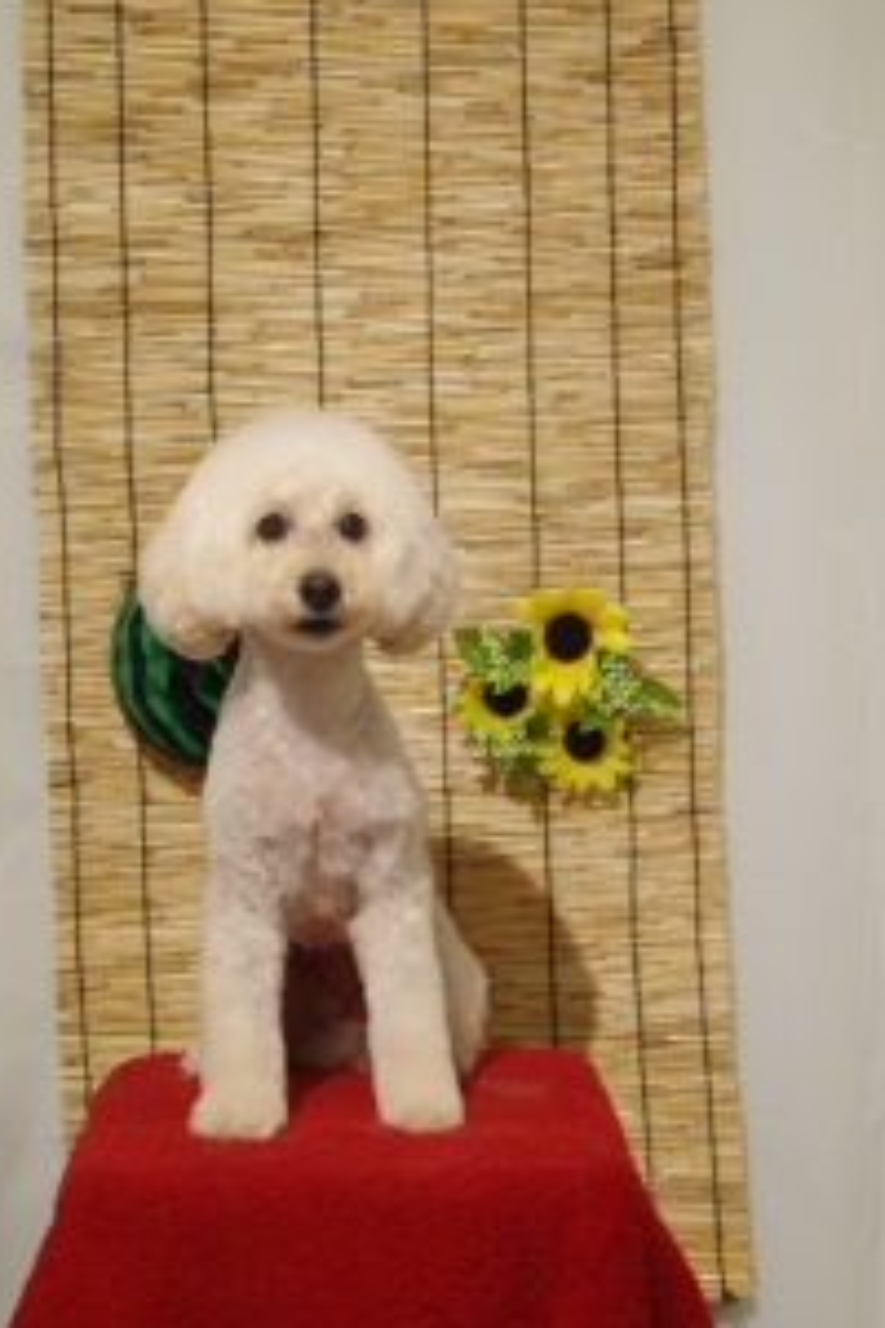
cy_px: 553
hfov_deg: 13.7
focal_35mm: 100
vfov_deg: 20.4
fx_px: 3687
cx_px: 310
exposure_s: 1/125
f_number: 3.2
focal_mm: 50
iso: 320
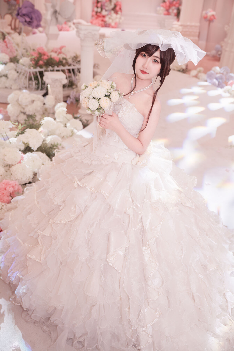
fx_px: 322
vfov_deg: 57.2
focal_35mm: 33
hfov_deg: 40.0
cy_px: 176
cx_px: 117
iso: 400
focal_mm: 33
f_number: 2.8
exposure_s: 1/60
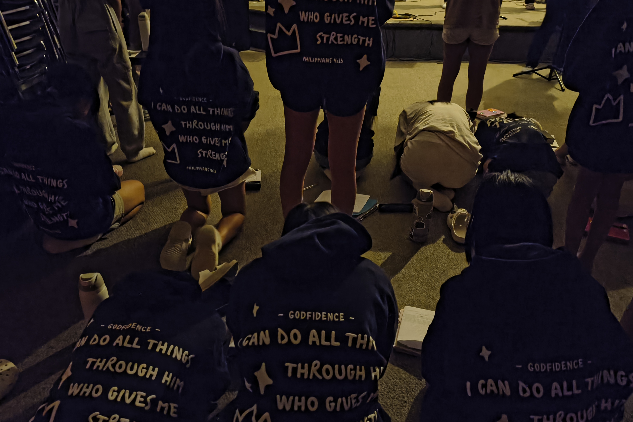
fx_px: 475
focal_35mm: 27
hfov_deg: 67.4
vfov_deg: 47.9
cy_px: 213
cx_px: 311
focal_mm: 4.68
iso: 25600
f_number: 1.7
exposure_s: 1/15
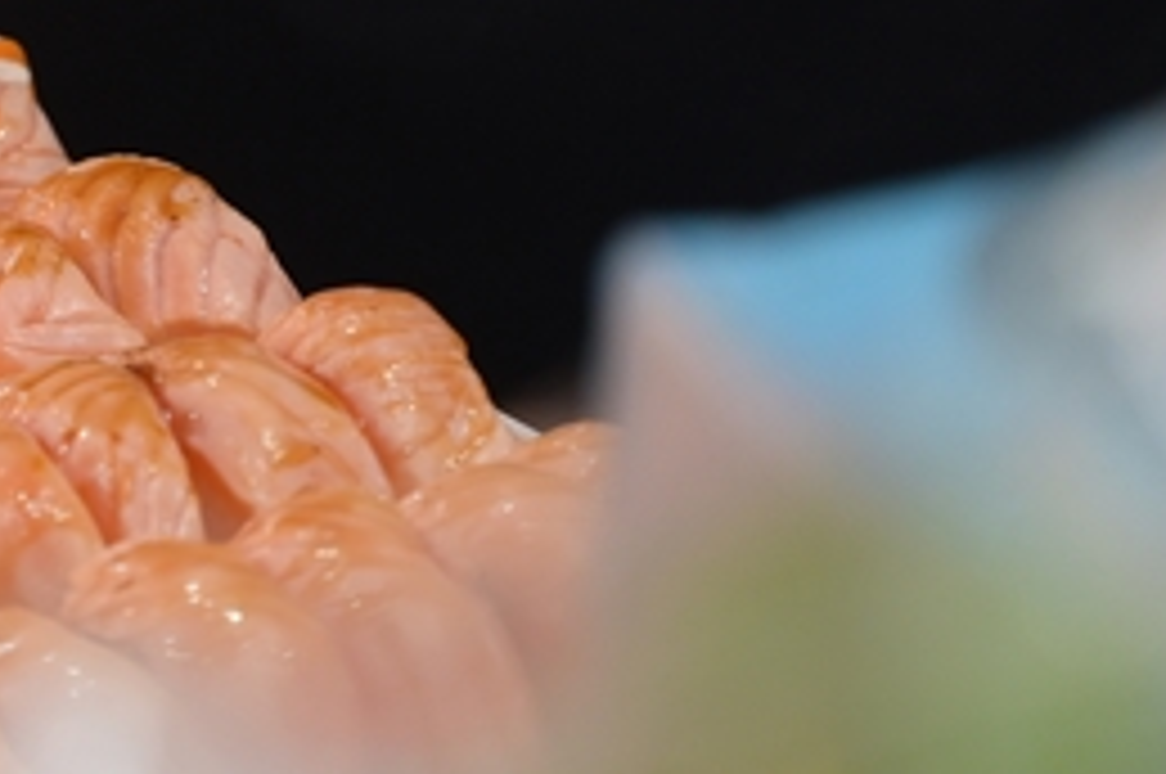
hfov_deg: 10.3
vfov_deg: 7.0
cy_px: 63
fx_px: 6340
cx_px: -223
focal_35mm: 196
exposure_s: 1/250
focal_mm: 70
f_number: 4
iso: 1250
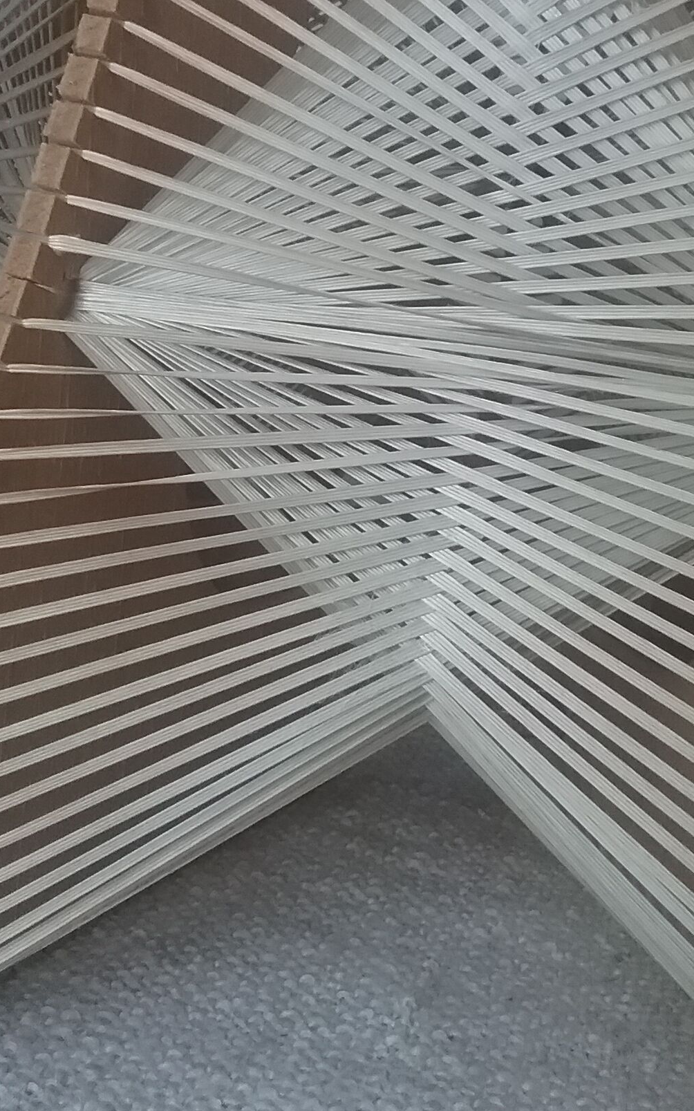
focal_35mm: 53
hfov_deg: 24.4
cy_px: 395
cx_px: 415
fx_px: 1604
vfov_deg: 37.9
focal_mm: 3.3
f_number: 2.2
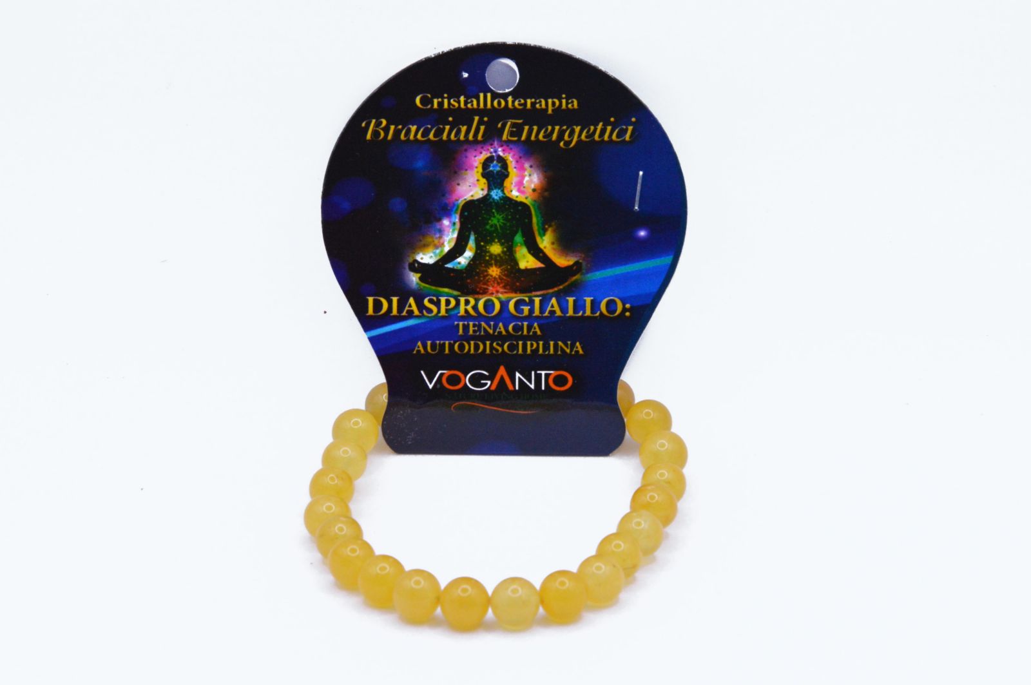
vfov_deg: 9.9
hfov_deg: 14.9
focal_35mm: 138
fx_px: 3948
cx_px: 516
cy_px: 342
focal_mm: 92
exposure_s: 1/125
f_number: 16
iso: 1600
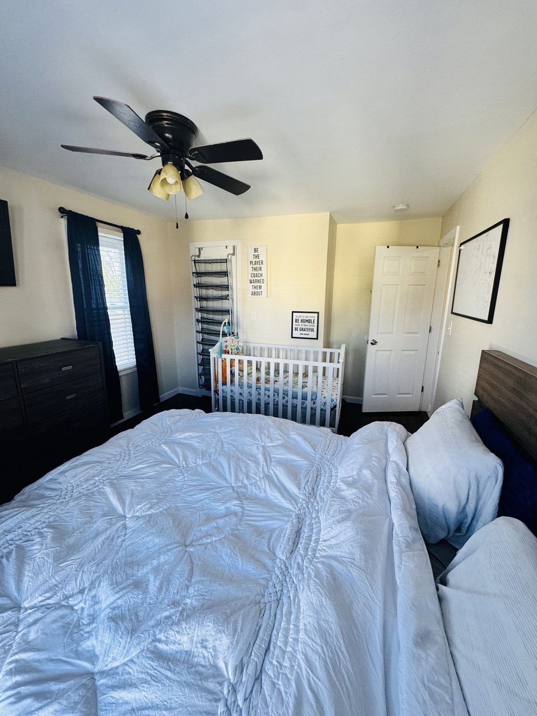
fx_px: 290
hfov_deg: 85.7
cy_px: 358
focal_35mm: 14
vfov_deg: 102.1
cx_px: 268
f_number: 2.2
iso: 250
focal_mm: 2.22
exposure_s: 1/120
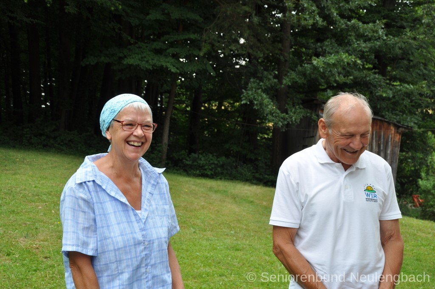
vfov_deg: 25.7
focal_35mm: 52
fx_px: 634
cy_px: 144
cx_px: 218
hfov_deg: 37.9
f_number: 6.3
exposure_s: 1/160
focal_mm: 35
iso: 200
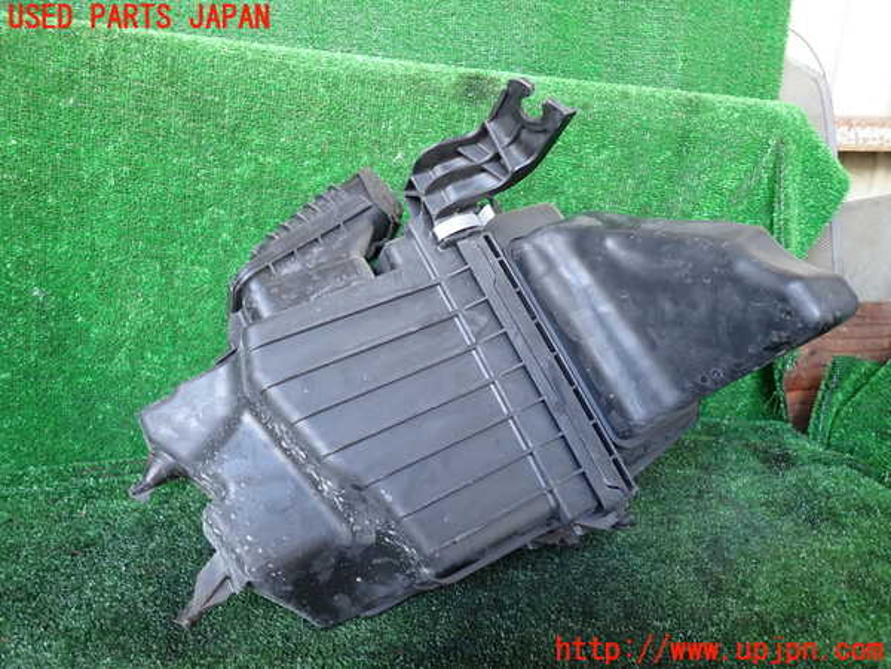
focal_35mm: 25
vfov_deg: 54.9
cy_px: 334
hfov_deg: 69.4
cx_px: 446
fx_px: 643
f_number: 2
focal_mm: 4.5
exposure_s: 1/50
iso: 200
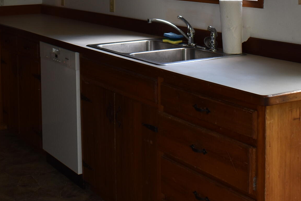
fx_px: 585
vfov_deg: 18.8
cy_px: -17
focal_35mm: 70
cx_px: 112
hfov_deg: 28.7
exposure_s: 1/60
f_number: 3.5
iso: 200
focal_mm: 18
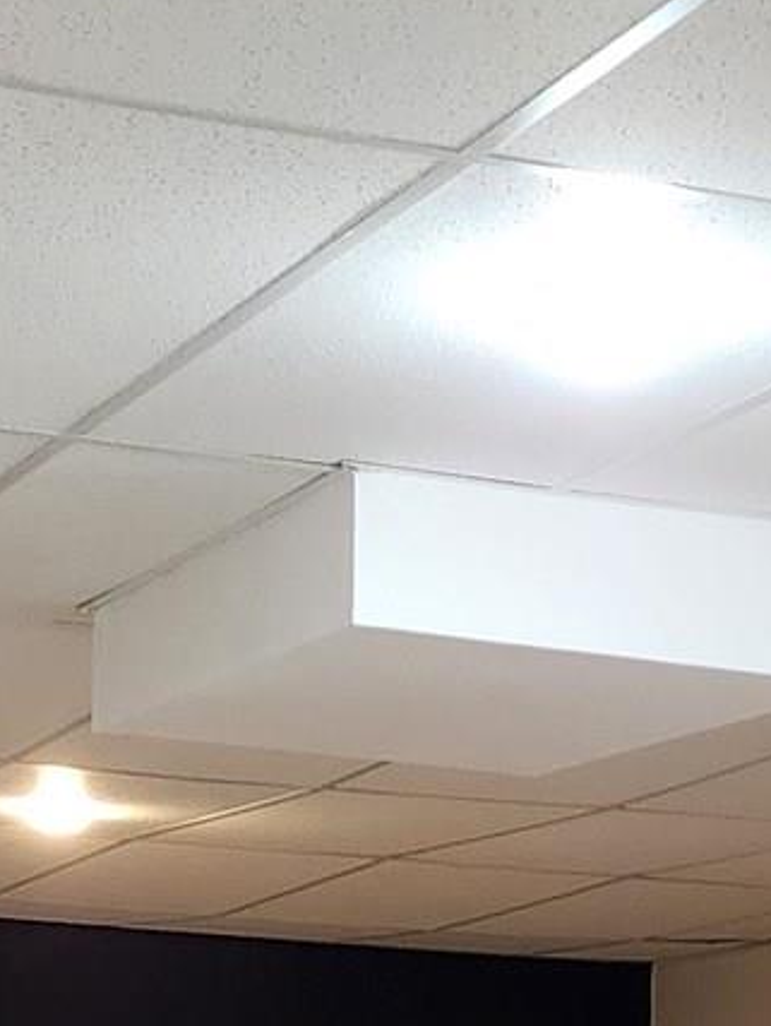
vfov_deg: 14.2
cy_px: 1780
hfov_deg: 12.0
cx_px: 514
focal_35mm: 124
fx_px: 3677
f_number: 1.8
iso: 640
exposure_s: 1/120
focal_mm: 6.4
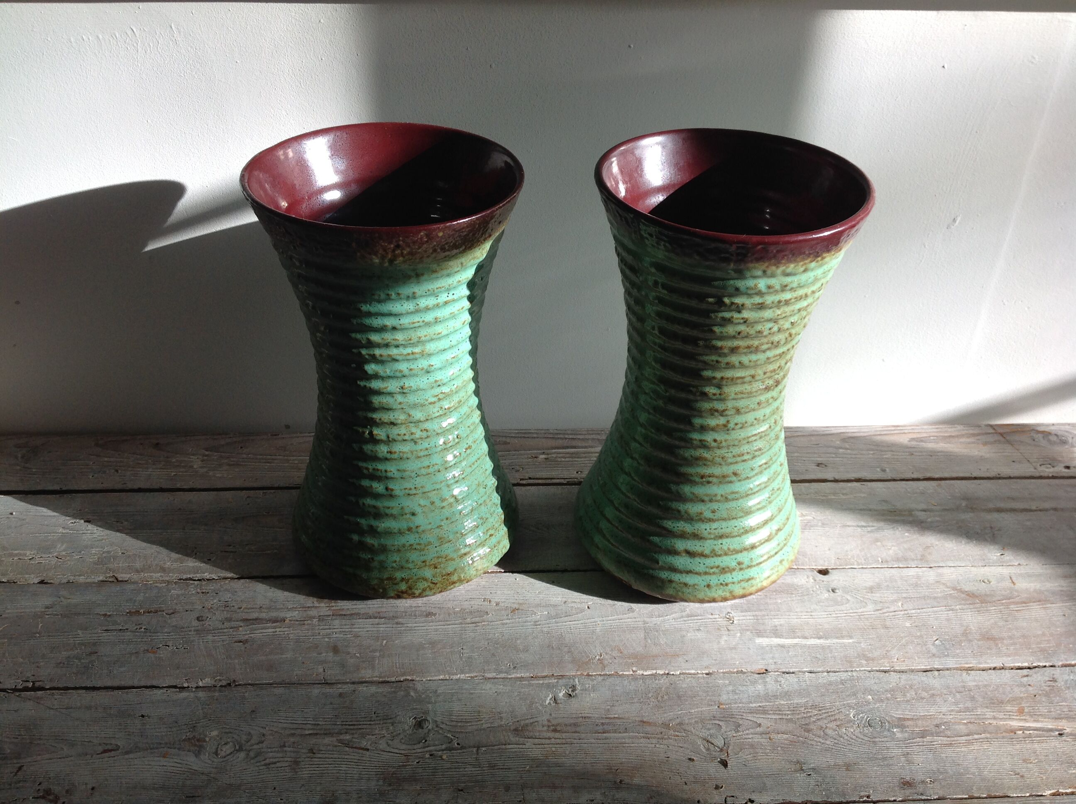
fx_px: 1086
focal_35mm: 35
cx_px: 538
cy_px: 402
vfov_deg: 40.6
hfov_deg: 52.7
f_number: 2.4
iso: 50
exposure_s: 1/288
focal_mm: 4.28
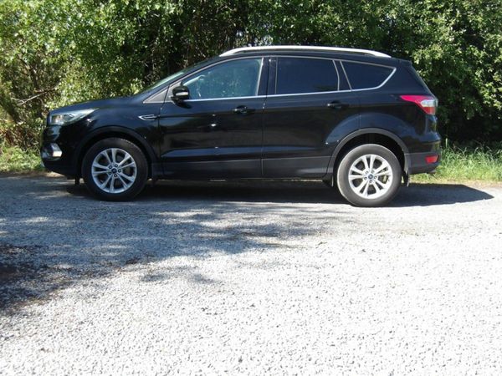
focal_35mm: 53
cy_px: 188
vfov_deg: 27.5
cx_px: 251
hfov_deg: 36.2
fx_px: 769
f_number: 4.2
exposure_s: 1/262
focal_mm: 9.4
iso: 100
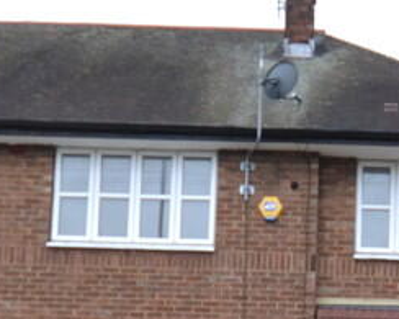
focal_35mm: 68
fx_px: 803
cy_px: 348
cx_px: 319
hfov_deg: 27.4
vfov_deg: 21.4
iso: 400
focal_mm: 11.5
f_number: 5
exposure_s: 1/100
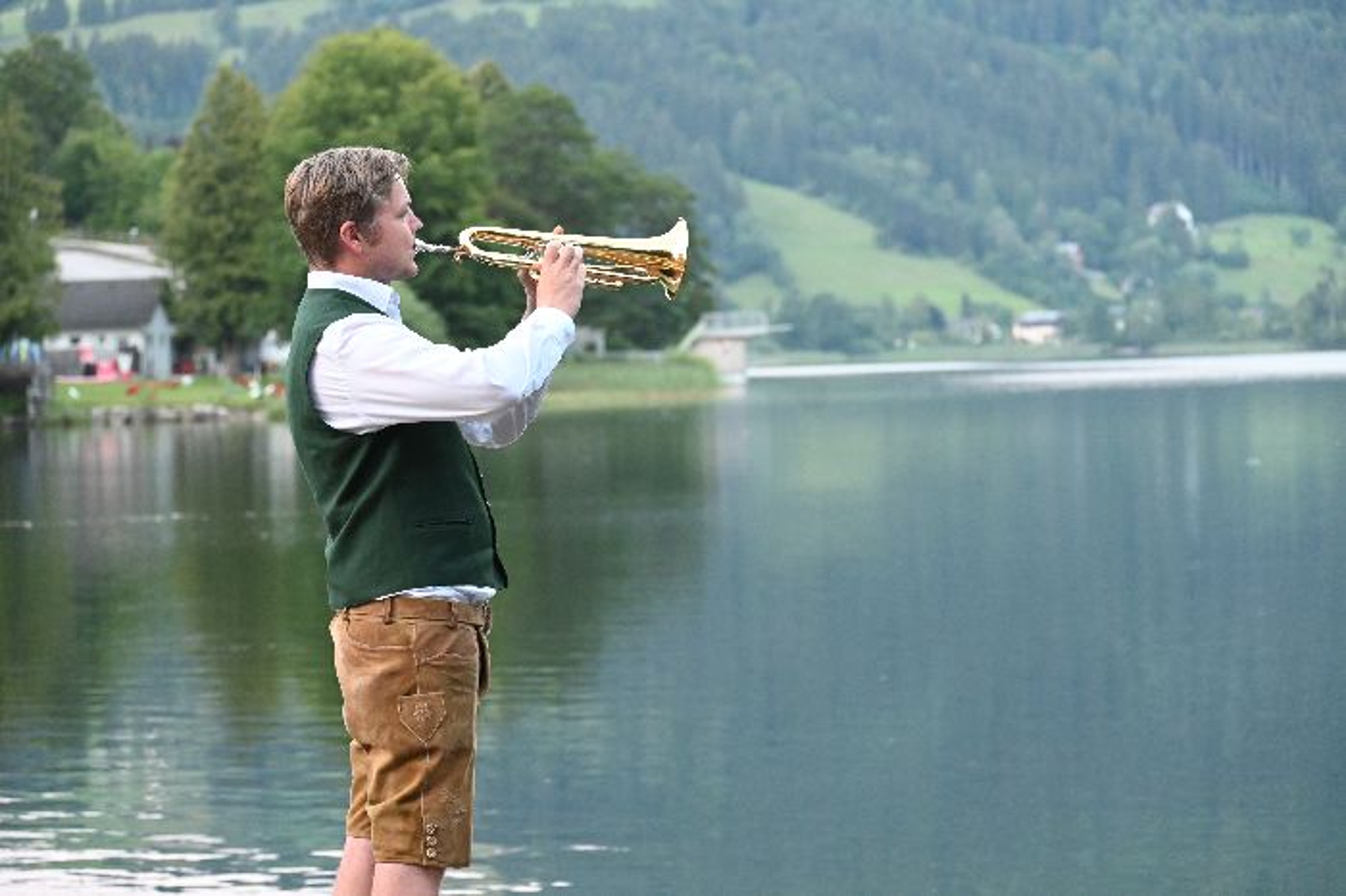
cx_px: 673
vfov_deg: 10.7
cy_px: 448
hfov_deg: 16.1
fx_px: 4765
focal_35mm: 128
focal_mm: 85
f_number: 5
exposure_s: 1/160
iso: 3600
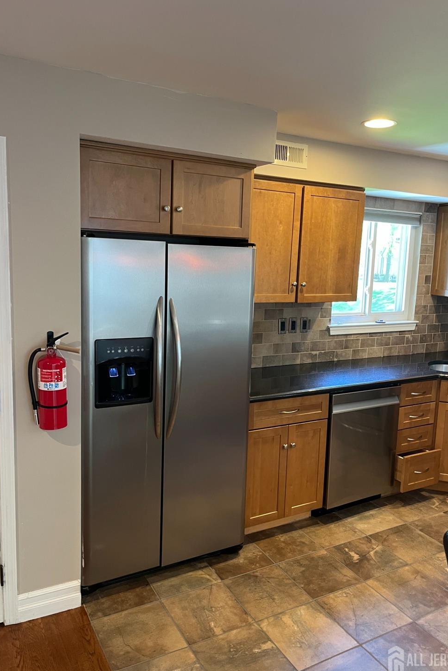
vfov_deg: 65.5
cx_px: 242
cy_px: 332
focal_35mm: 28
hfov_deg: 46.4
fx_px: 523
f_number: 1.6
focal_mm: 5.1
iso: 250
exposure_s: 1/60
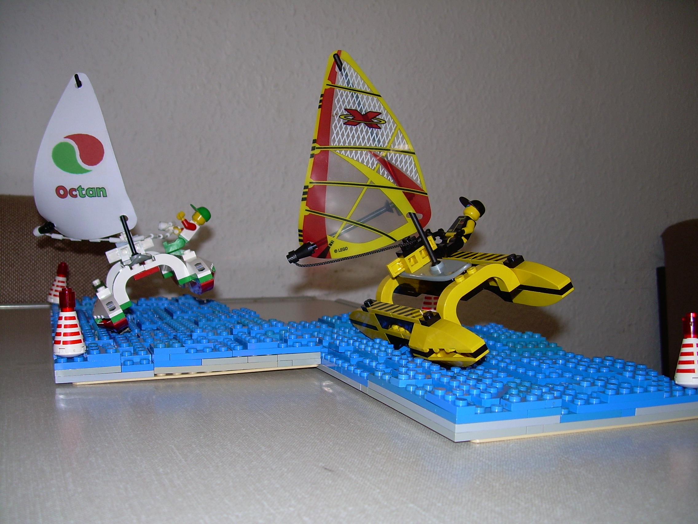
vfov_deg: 37.7
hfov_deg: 49.0
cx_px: 349
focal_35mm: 38
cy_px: 262
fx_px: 766
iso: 50
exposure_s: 1/60
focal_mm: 6.3
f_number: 2.8
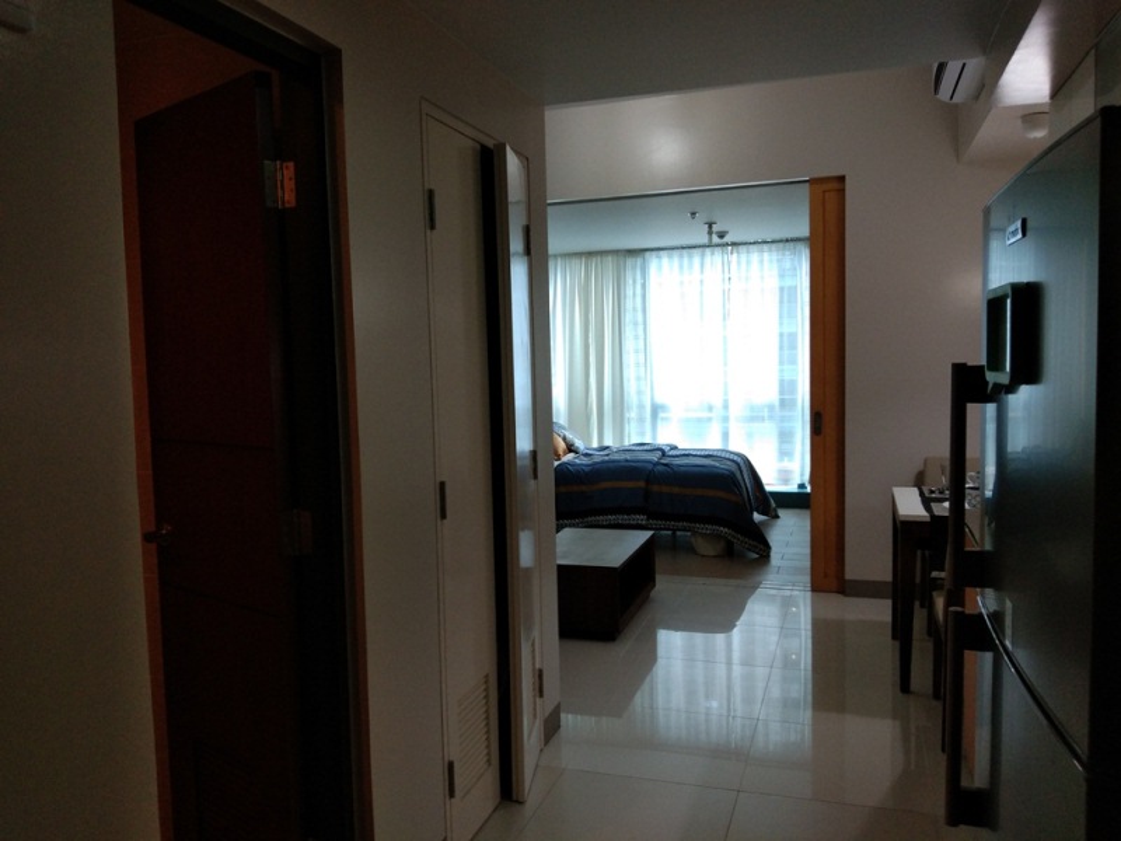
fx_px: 1004
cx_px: 560
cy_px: 420
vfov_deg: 45.4
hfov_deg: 58.4
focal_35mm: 31
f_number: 2.2
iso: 100
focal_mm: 3.69
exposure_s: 1/33.3
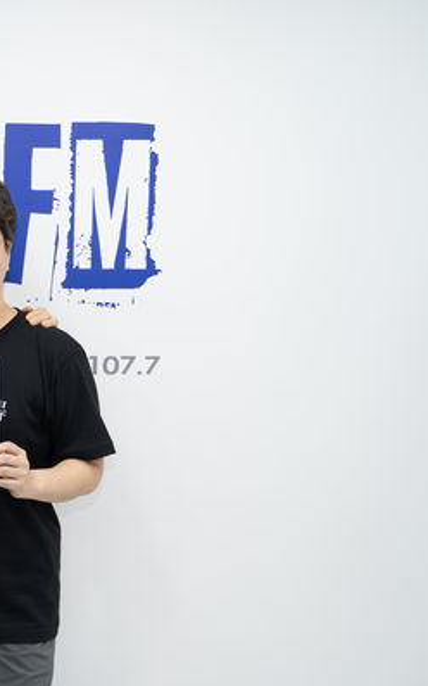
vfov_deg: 34.0
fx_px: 1120
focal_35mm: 60
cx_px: -79
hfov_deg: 20.3
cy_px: 342
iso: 160
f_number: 2.8
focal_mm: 39
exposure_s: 1/125
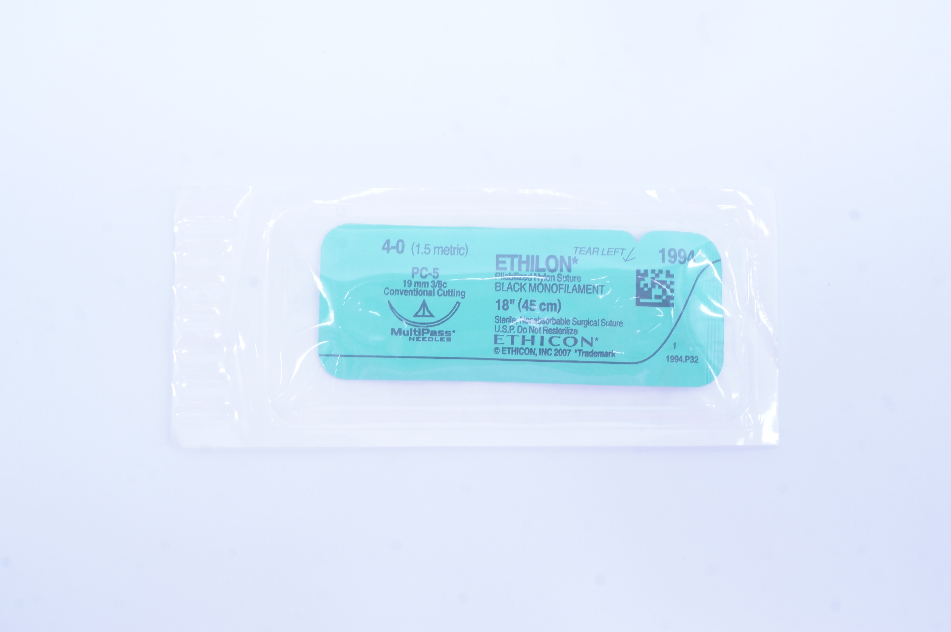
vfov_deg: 26.4
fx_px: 1346
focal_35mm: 51
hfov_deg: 38.9
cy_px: 316
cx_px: 476
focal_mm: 34
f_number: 13
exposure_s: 1/10
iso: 400
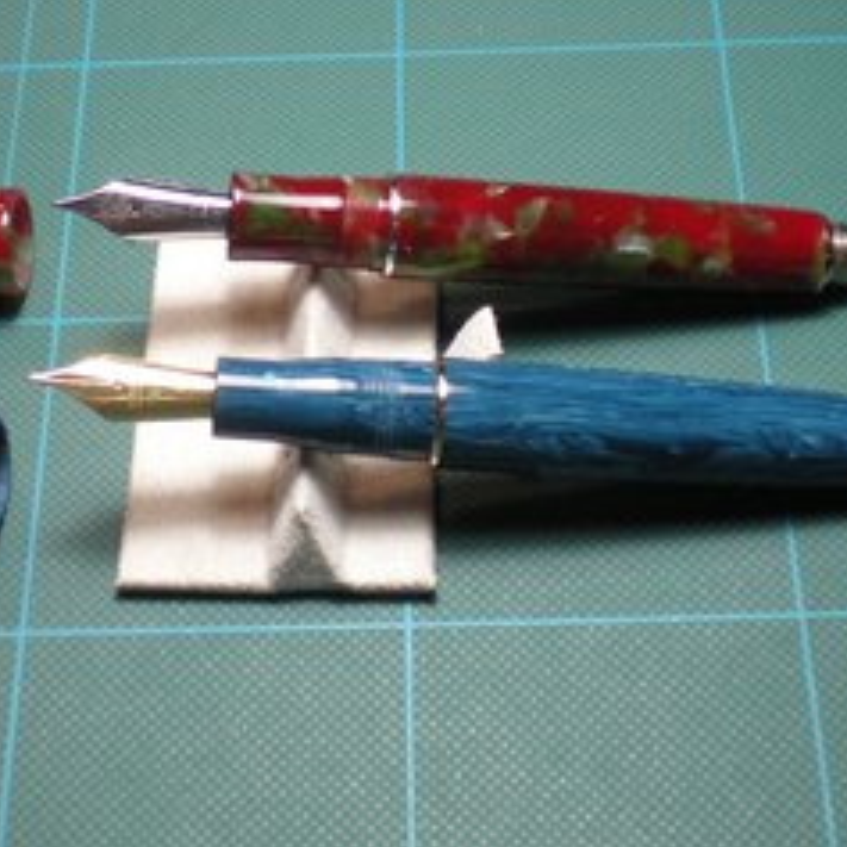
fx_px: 1965
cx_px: 368
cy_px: 323
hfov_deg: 24.3
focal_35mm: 71
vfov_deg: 24.3
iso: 166
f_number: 3.1
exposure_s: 1/65
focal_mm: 6.3
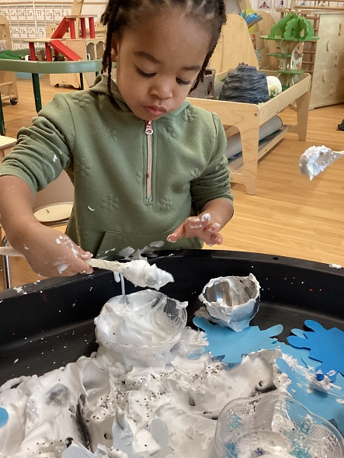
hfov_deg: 40.7
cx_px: 158
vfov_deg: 52.6
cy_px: 214
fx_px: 463
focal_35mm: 35
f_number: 2.4
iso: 320
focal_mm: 3.3
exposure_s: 1/60
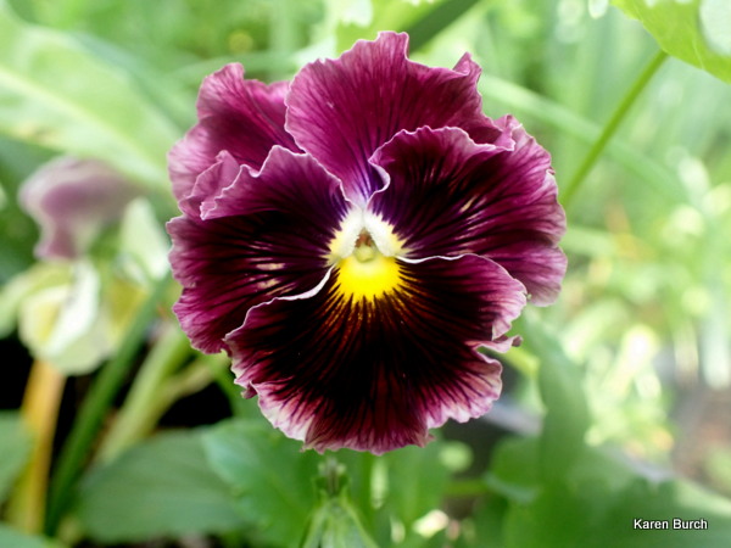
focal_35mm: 30
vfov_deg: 46.8
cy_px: 274
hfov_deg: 60.0
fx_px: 634
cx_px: 366
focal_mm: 5.4
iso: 400
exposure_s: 1/125
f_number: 2.3
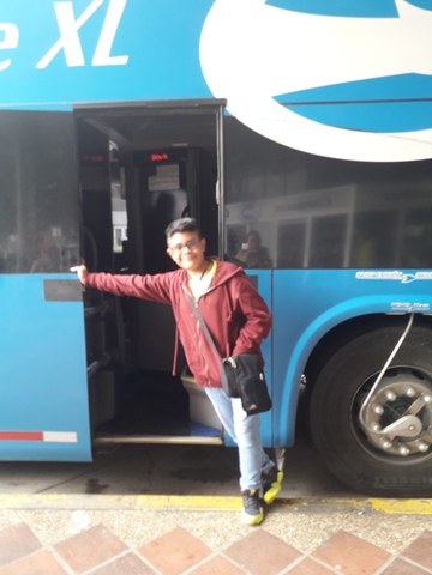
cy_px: 288
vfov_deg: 63.4
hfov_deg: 49.7
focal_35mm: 28
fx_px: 466
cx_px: 216
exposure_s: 1/30
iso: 80
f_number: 1.9
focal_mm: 3.7
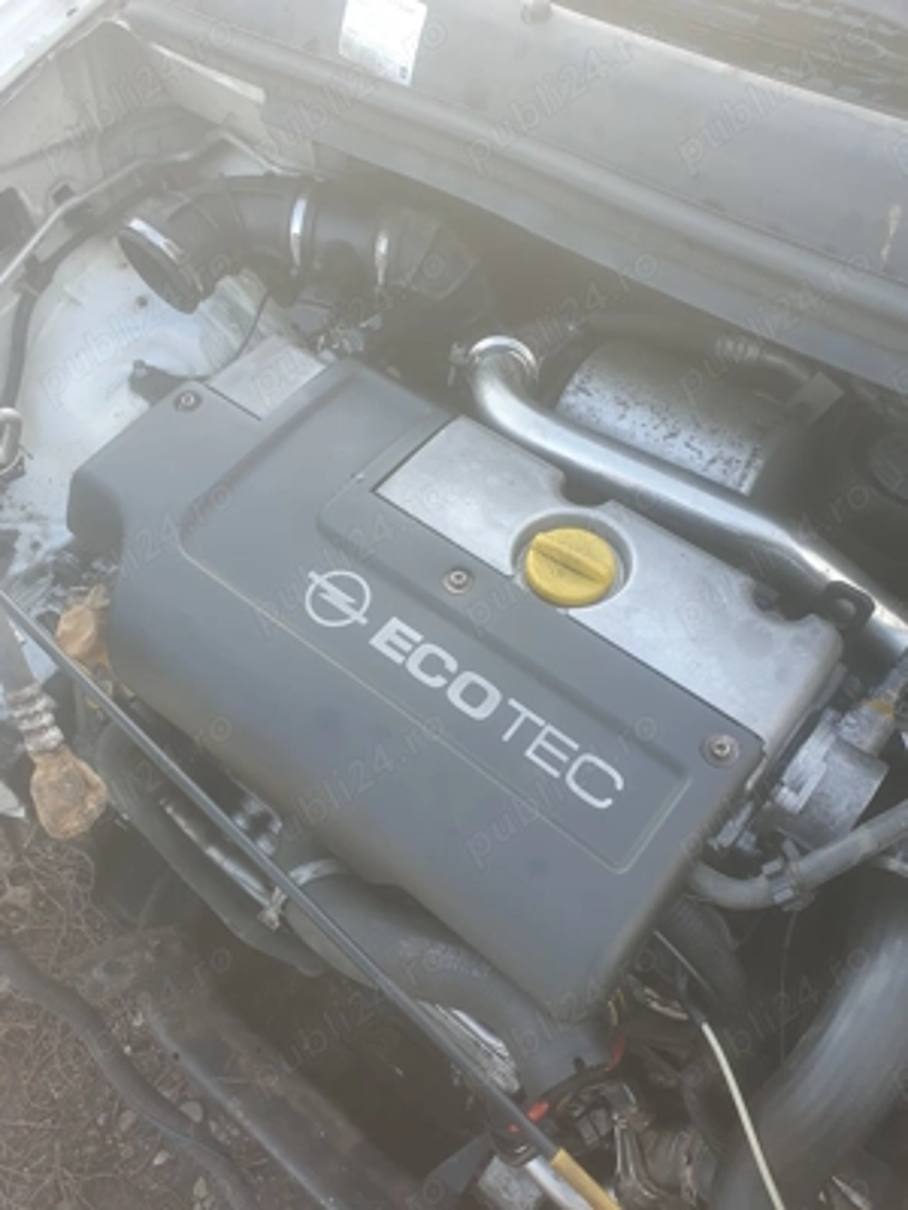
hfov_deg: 53.1
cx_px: 454
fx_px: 909
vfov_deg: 67.3
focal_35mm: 26
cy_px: 605
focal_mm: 4.32
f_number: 2.4
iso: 50
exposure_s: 1/102
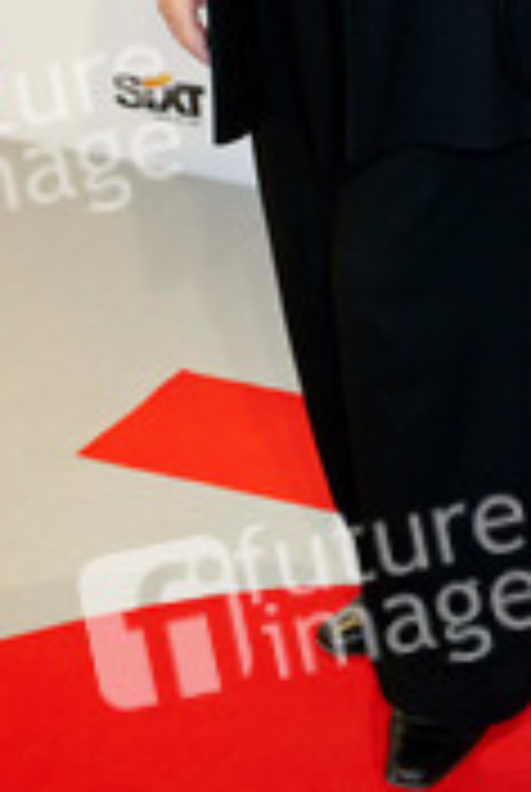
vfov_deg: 14.7
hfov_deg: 10.1
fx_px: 2997
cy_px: -72
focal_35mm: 136
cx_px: 443
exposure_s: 1/200
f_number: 4.5
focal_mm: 60
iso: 1600
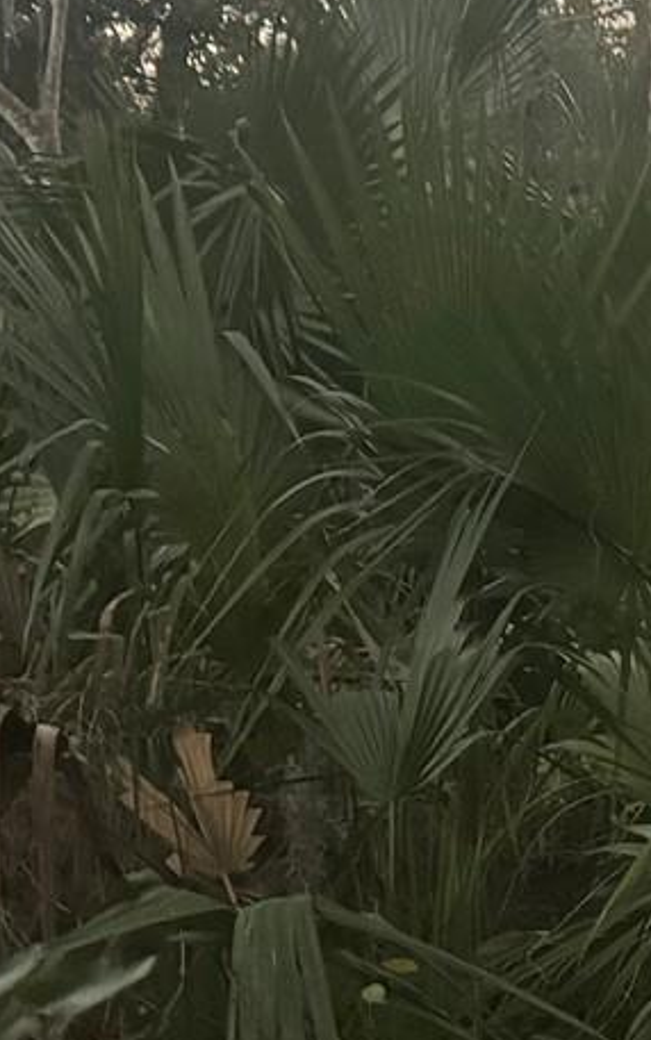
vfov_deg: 23.1
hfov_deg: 11.4
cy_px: 309
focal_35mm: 89
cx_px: 1689
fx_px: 2524
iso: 800
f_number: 1.78
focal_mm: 6.76
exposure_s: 1/40
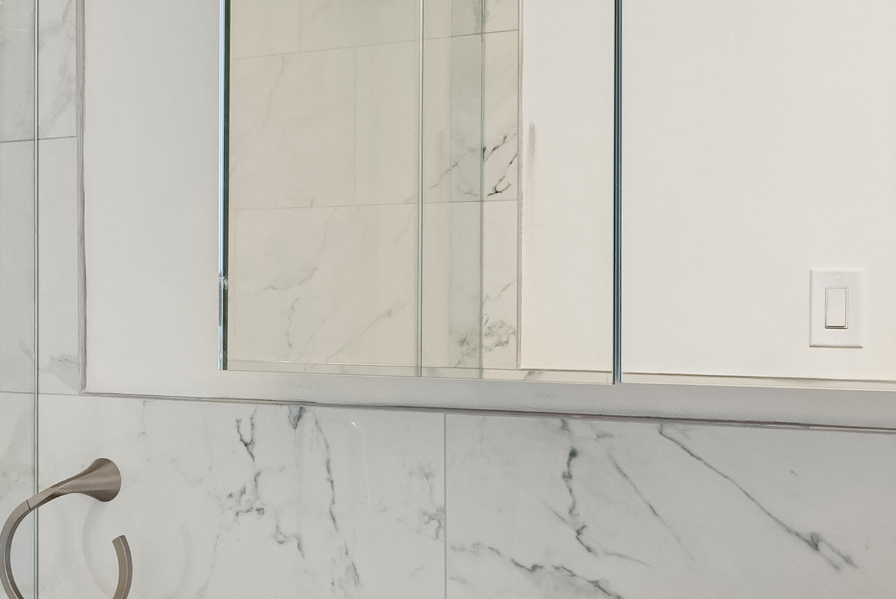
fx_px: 1594
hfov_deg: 30.2
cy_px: 262
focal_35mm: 64
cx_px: 116
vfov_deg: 21.3
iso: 400
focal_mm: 14
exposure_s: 1/1.67
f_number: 11
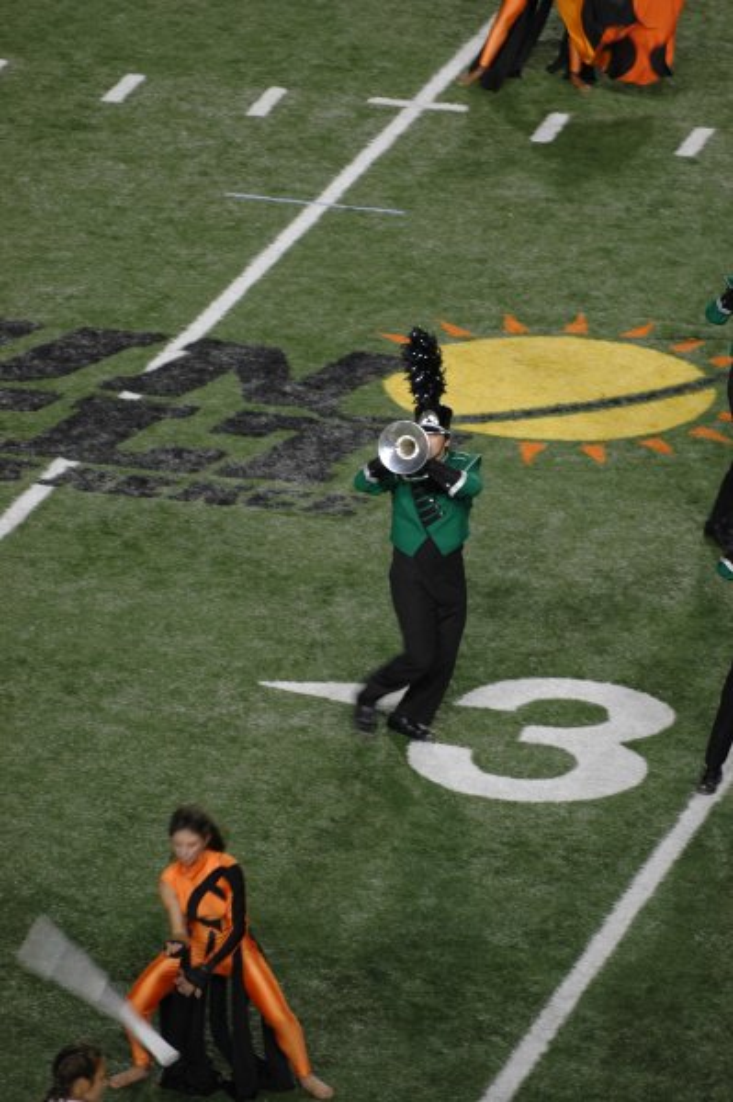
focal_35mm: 300
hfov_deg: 4.6
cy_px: 551
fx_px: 9178
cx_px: 366
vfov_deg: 6.9
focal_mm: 200
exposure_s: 1/60
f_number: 2.8
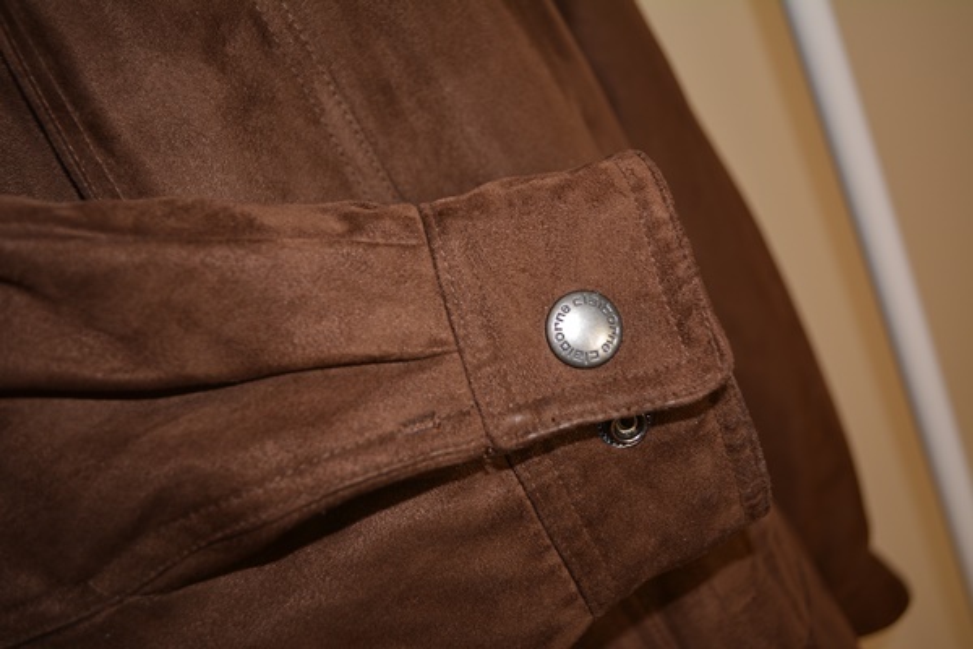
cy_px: 324
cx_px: 486
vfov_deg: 36.9
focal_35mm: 36
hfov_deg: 53.1
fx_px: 973
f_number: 4
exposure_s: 1/60
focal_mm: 24
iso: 200
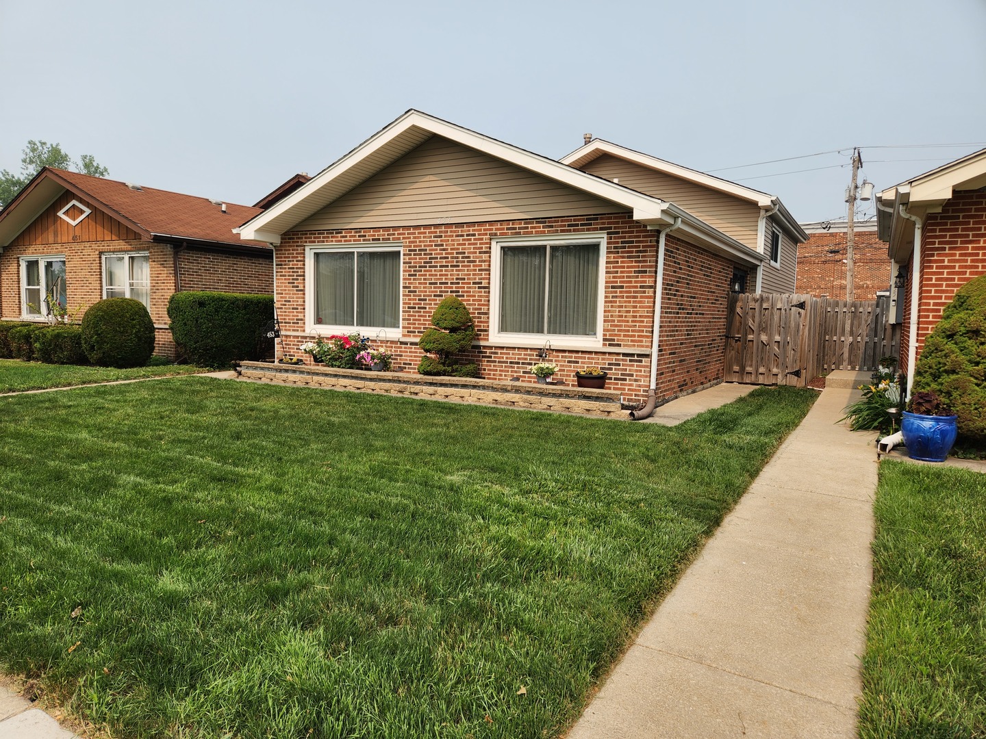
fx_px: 655
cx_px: 493
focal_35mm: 23
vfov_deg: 58.9
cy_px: 370
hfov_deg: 73.9
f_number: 1.8
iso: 20
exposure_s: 1/1358
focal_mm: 5.4
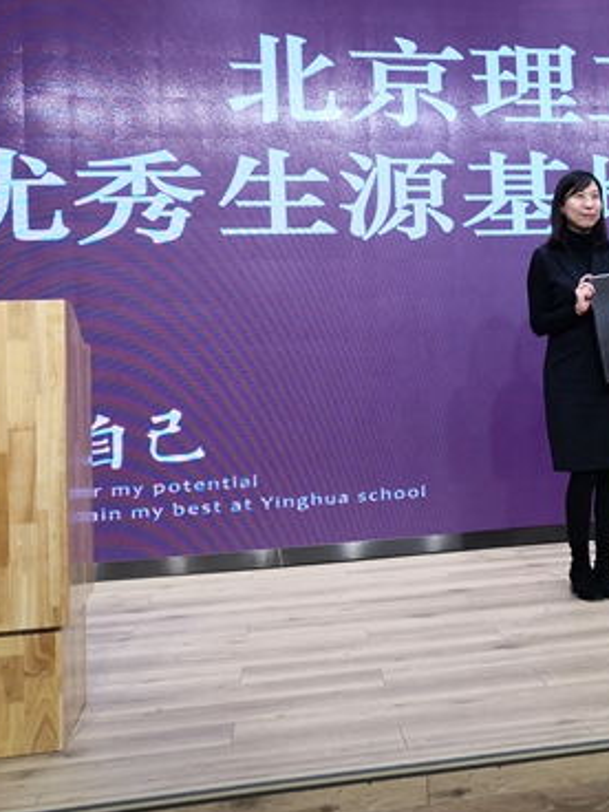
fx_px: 1102
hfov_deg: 29.3
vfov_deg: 40.2
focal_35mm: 47
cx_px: 571
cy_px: 316
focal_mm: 3.95
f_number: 1.6
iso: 100
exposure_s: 1/60
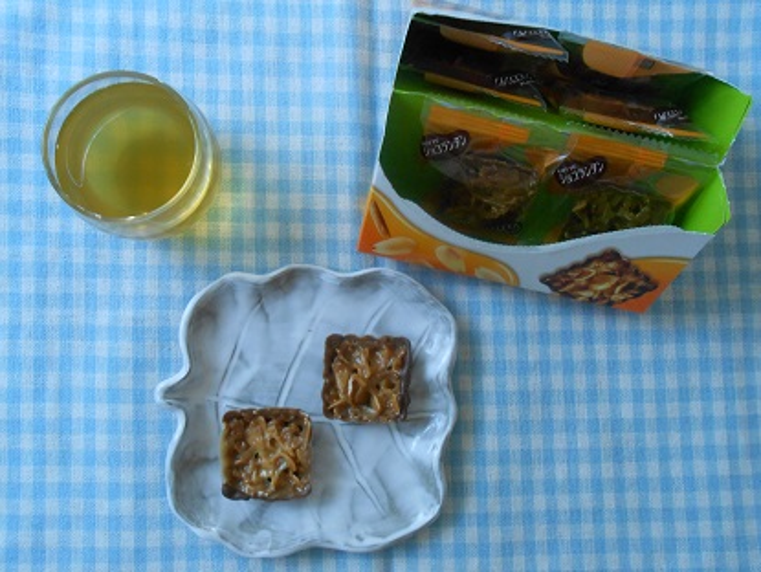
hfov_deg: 59.9
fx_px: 660
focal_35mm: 30
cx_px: 380
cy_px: 286
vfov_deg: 46.9
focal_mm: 5.3
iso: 400
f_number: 3.8
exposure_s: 1/10
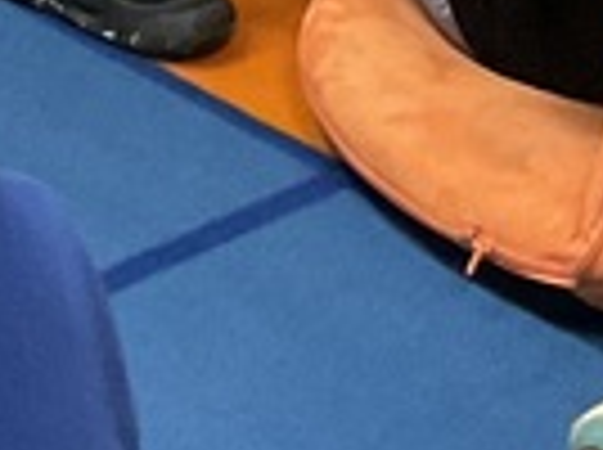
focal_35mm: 222
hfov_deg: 8.4
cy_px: -666
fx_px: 3860
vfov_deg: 6.3
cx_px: -634
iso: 320
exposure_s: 1/40
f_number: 1.8
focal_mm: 3
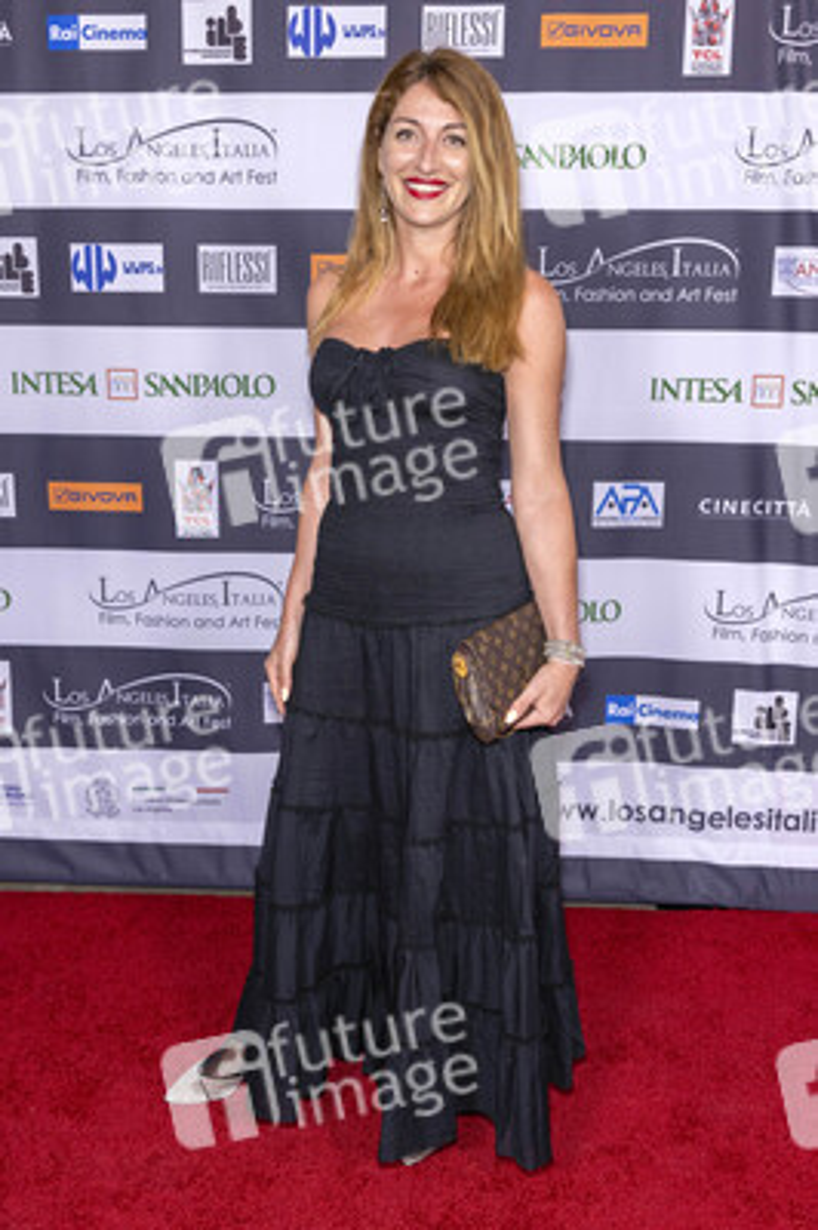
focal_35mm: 32
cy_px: 615
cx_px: 409
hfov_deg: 41.6
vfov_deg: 59.5
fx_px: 1075
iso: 800
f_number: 5.6
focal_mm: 31.5
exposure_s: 1/200
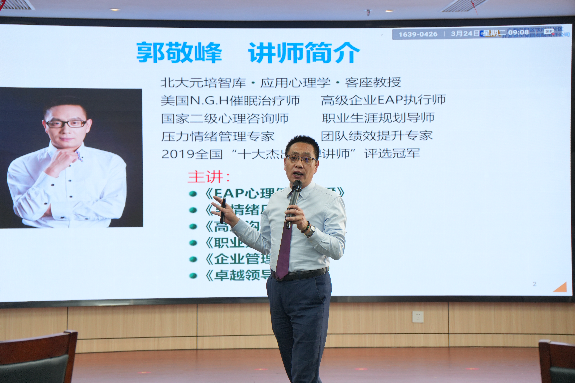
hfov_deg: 20.0
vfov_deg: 13.4
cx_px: 288
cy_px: 192
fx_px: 1629
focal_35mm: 102
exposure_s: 1/250
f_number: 4
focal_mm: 68
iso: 500
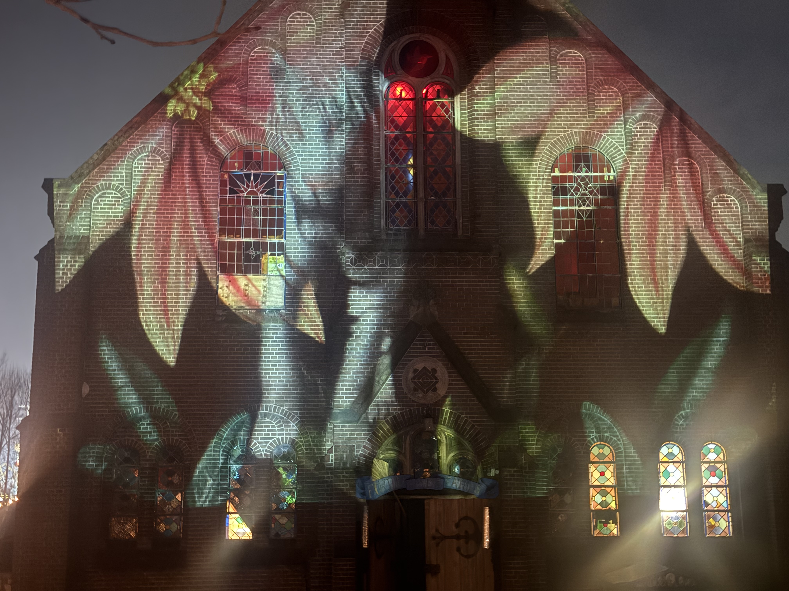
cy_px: 296
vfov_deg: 30.3
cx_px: 394
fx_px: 1094
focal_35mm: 48
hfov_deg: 39.7
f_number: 1.78
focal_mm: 6.76
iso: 500
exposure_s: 1/5
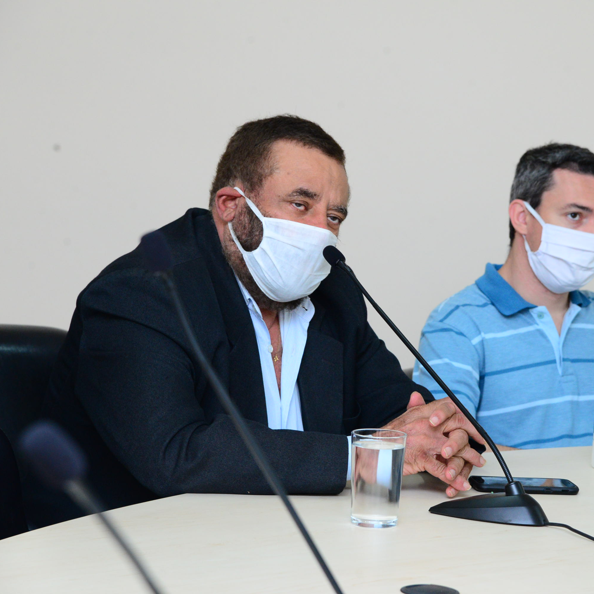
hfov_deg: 11.4
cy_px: 297
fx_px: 2970
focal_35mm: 153
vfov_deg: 11.4
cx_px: 434
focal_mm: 120
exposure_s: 1/125
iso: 2500
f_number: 7.1
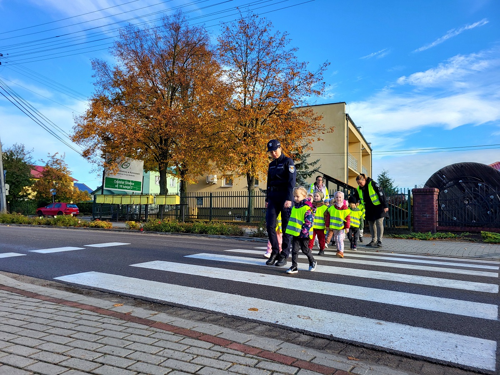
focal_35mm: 26
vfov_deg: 53.1
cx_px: 250
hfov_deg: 67.3
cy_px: 188
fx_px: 376
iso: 40
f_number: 1.8
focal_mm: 5.4
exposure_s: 1/1084
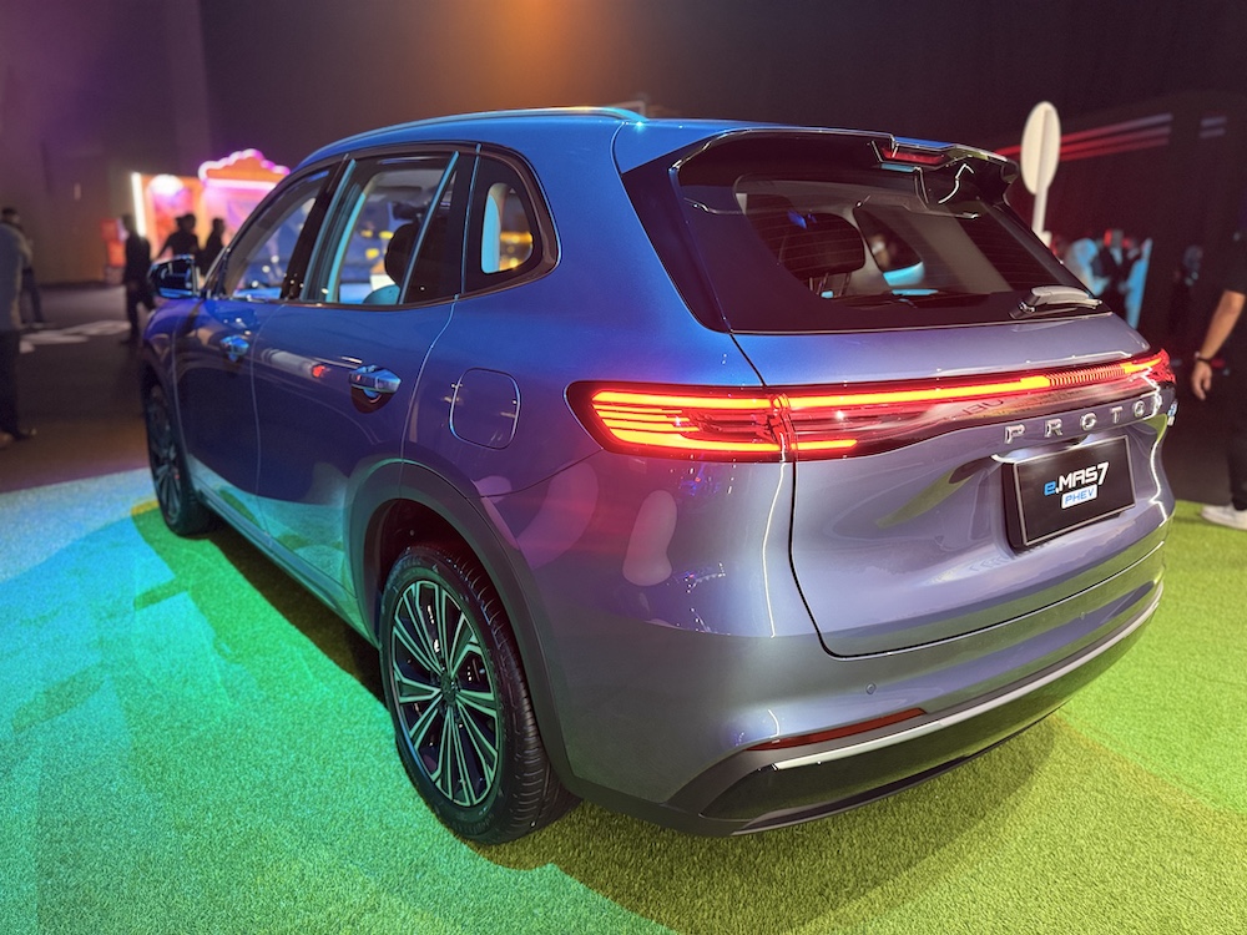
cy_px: 468
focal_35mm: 24
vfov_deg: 56.8
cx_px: 624
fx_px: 865
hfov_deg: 71.6
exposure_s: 1/40
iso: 640
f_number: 1.78
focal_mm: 6.76
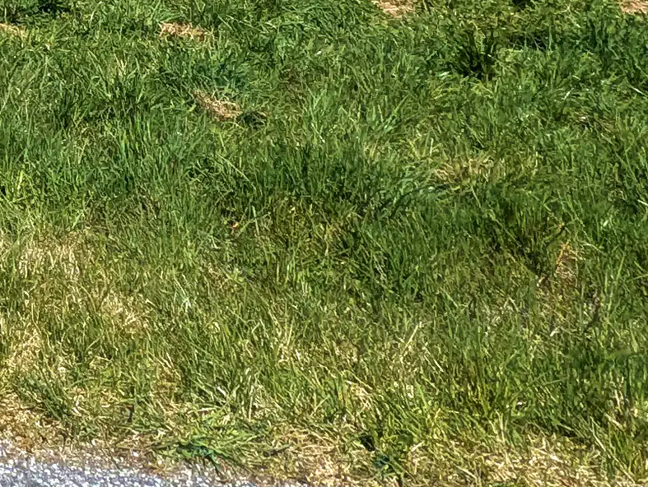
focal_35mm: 83
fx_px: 1555
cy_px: -587
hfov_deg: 18.9
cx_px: -468
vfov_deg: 14.0
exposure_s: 1/1475
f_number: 2.2
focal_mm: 2.35
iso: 53
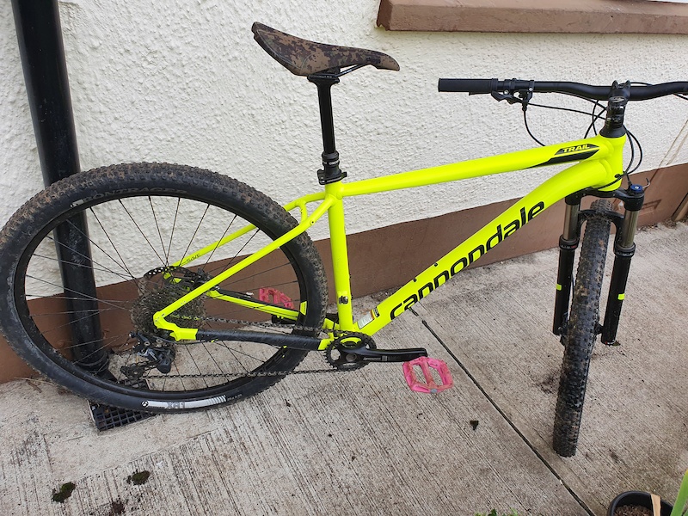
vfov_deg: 53.1
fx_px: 517
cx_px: 344
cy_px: 258
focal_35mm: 26
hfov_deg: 67.3
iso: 50
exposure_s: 1/342
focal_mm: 4.32
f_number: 2.4
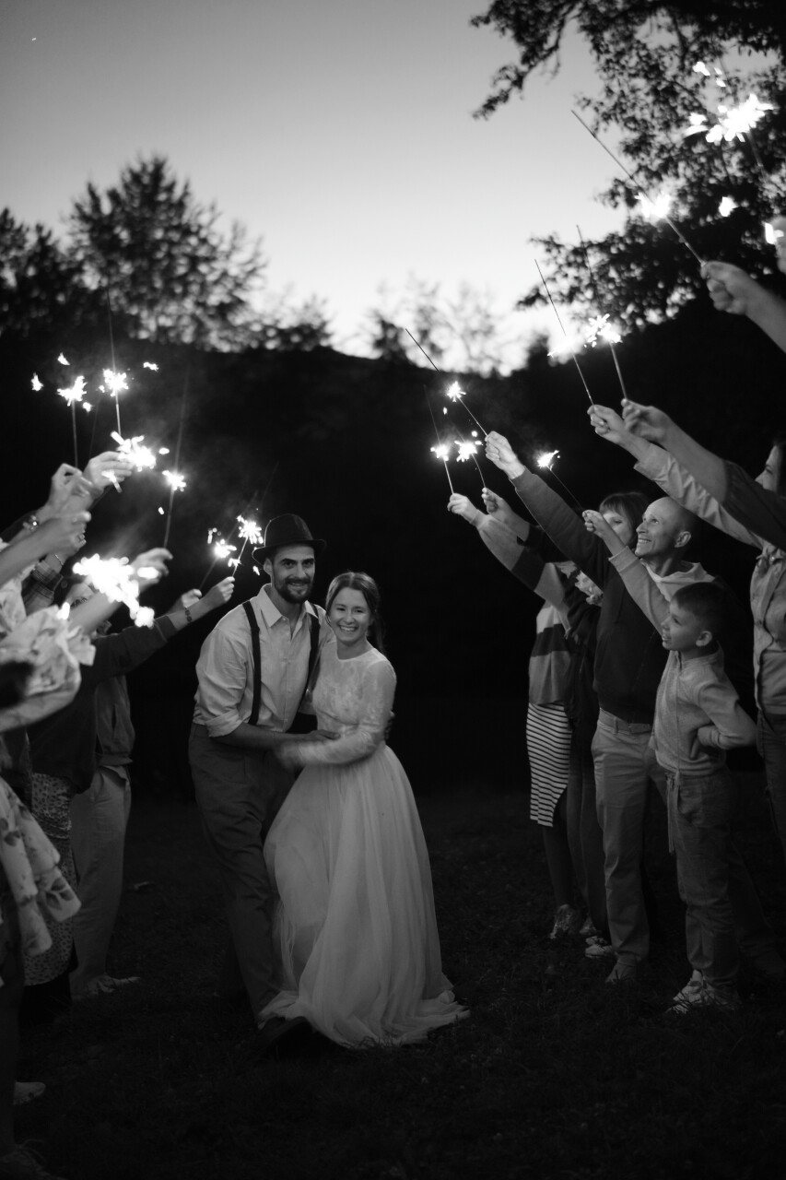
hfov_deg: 27.0
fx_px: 1638
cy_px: 590
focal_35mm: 50
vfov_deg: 39.6
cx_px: 393
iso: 1250
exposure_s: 1/60
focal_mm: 50
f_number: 1.4
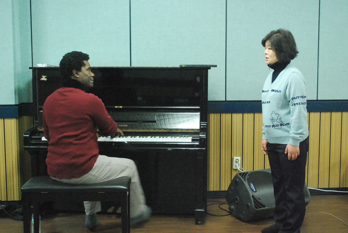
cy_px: 119
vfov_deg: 24.9
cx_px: 177
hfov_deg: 36.5
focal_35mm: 55
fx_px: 528
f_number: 5.3
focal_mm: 35
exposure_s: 1/20
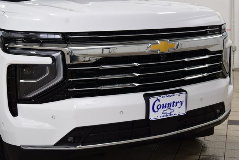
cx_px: 120
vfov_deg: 23.8
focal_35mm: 57
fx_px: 378
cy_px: 80
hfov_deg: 35.0
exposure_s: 1/20
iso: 400
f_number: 6.3
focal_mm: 38
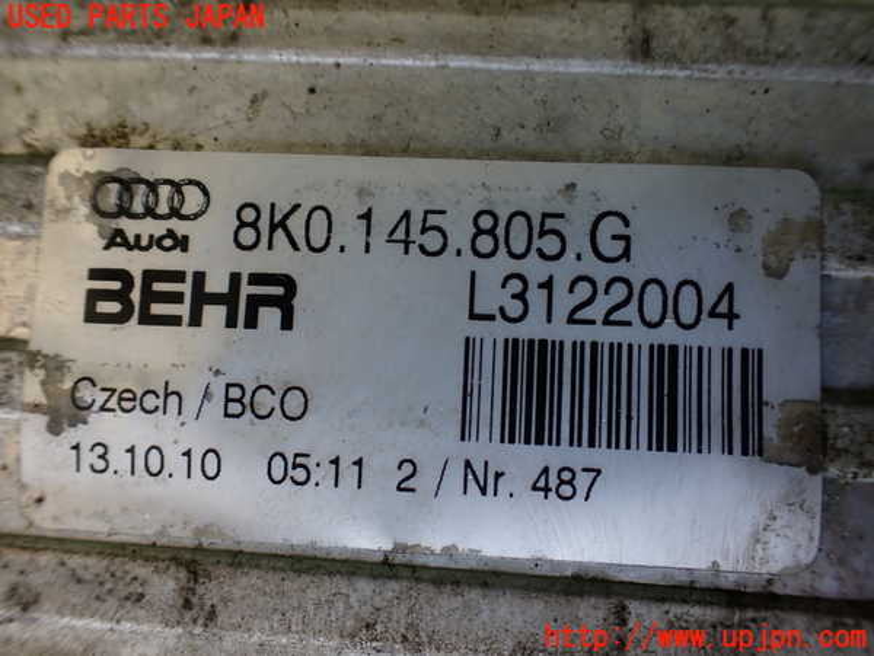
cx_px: 437
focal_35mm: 30
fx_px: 757
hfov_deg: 60.0
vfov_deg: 46.8
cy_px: 328
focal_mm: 5.4
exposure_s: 1/125
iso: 100
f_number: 2.3
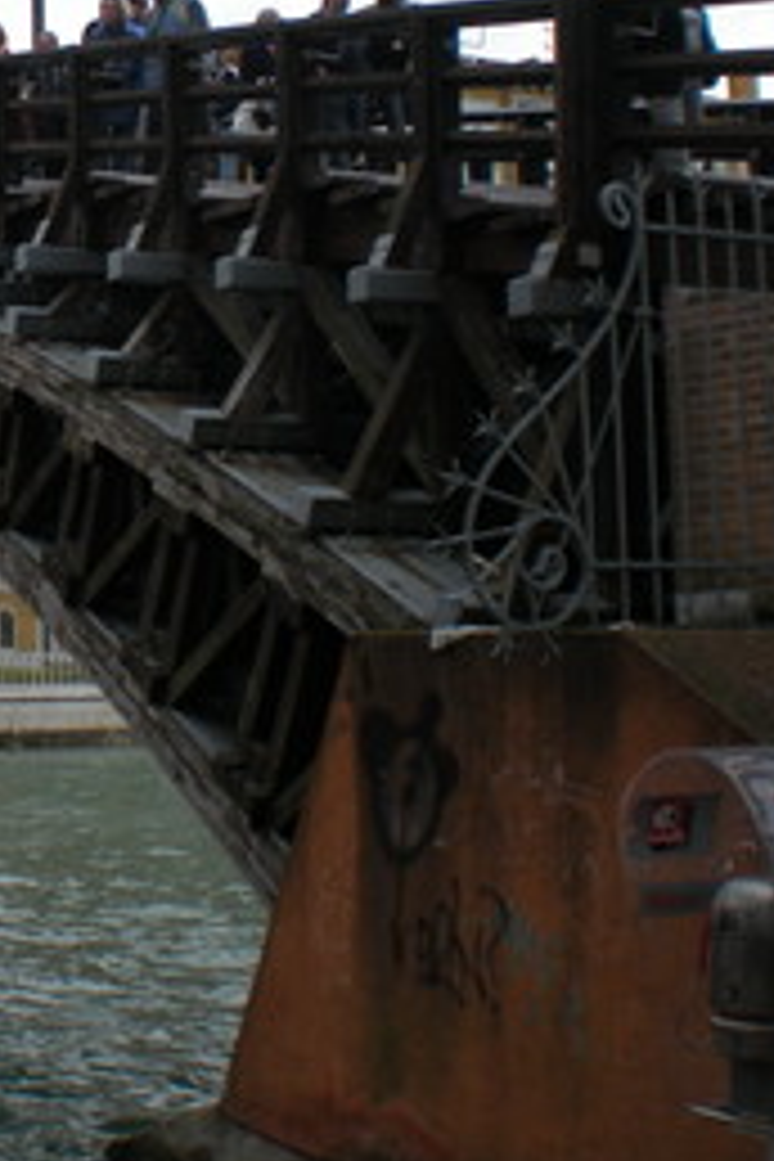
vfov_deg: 29.1
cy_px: 418
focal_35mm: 69
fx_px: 2225
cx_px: -220
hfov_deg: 18.4
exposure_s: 1/236
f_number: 4.6
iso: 64
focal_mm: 6.3
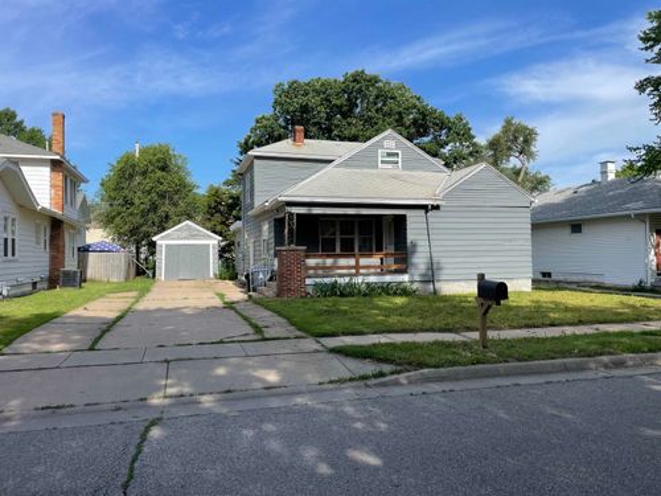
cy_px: 248
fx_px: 496
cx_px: 330
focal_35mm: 26
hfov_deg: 67.3
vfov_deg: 53.1
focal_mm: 4.2
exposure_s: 1/2506
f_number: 1.6
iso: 32
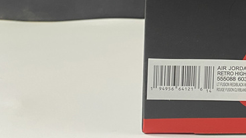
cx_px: 305
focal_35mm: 77
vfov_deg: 14.2
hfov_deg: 24.6
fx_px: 502
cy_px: -95
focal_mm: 4.25
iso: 80
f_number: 1.8
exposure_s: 1/50
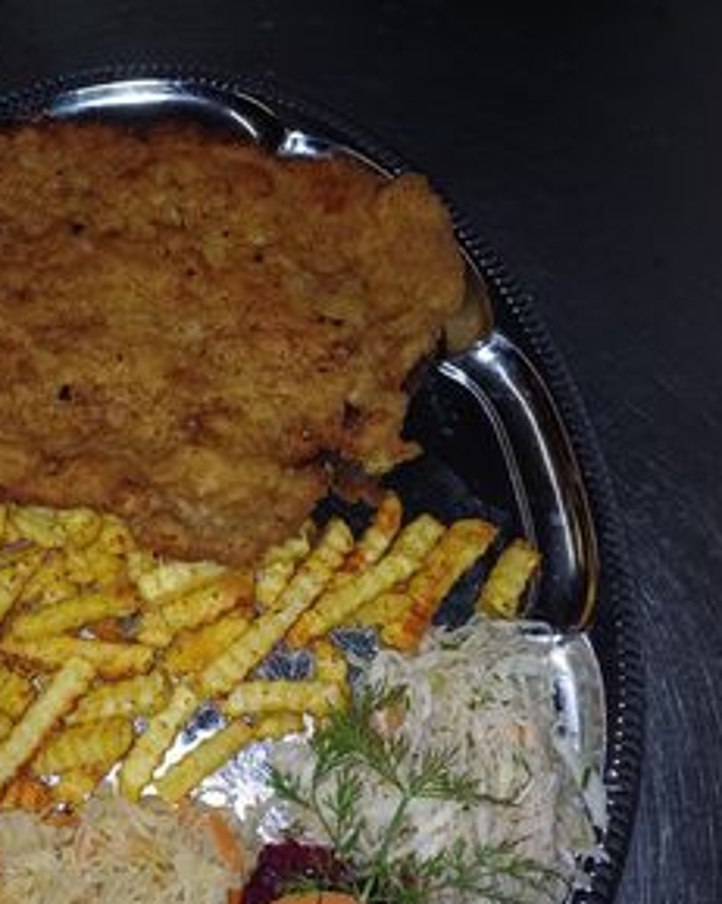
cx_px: 253
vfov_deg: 50.0
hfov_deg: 40.7
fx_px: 962
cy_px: 541
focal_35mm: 36
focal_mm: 4.65
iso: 50
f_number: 1.8
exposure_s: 1/50
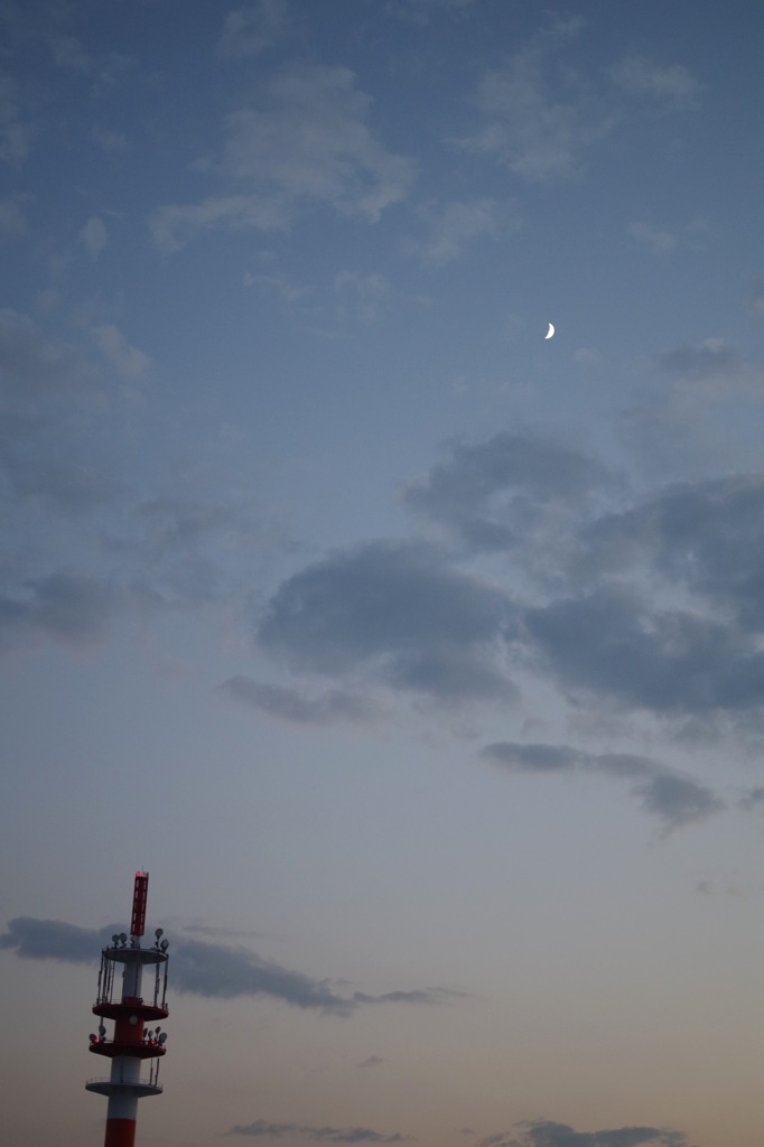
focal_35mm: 52
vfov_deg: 38.2
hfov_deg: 26.0
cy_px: 574
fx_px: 1656
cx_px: 382
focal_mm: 35
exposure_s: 1/100
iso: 320
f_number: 2.8
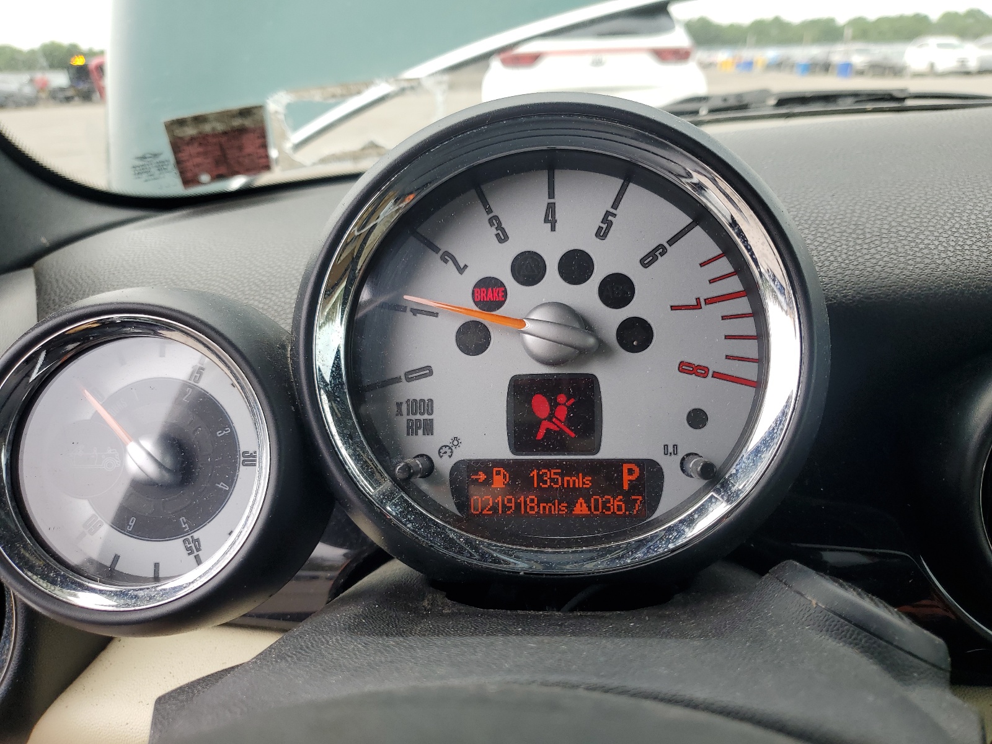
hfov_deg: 67.3
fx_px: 745
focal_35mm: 26
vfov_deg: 53.1
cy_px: 372
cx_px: 496
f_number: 1.5
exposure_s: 1/476
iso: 50
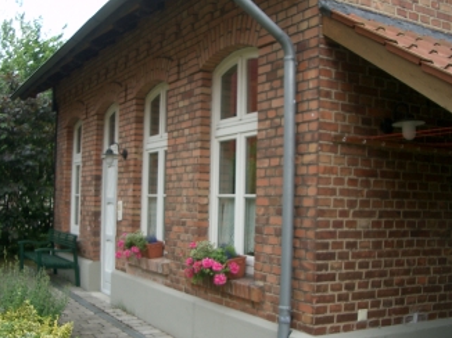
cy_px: 199
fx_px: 561
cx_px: 195
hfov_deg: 43.8
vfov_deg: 33.5
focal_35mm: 43
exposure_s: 1/160
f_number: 2.6
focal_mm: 5.8
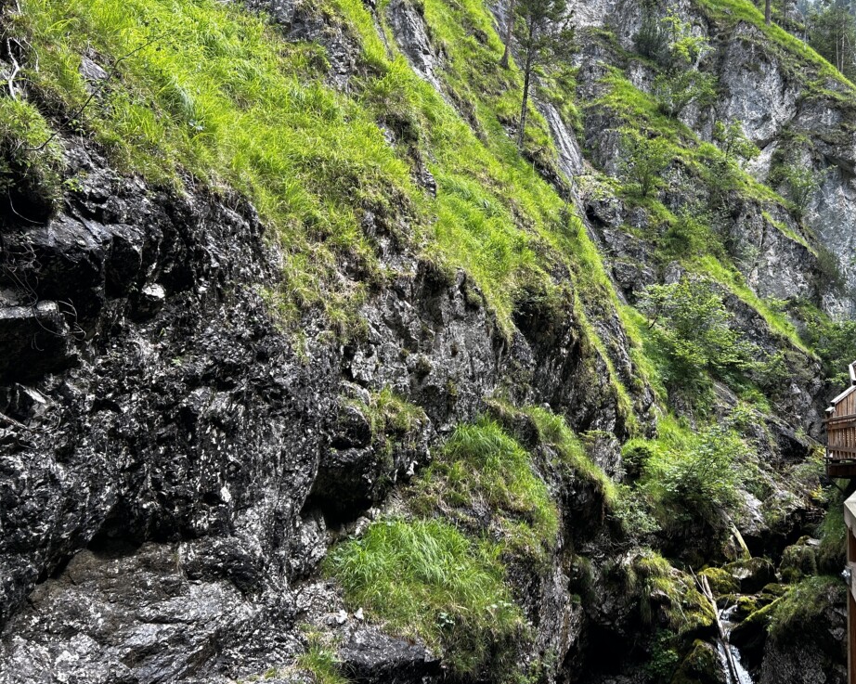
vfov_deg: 40.0
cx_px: 594
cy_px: 290
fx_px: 937
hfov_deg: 48.0
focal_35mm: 37
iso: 50
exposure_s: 1/323
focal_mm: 5.7
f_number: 1.5
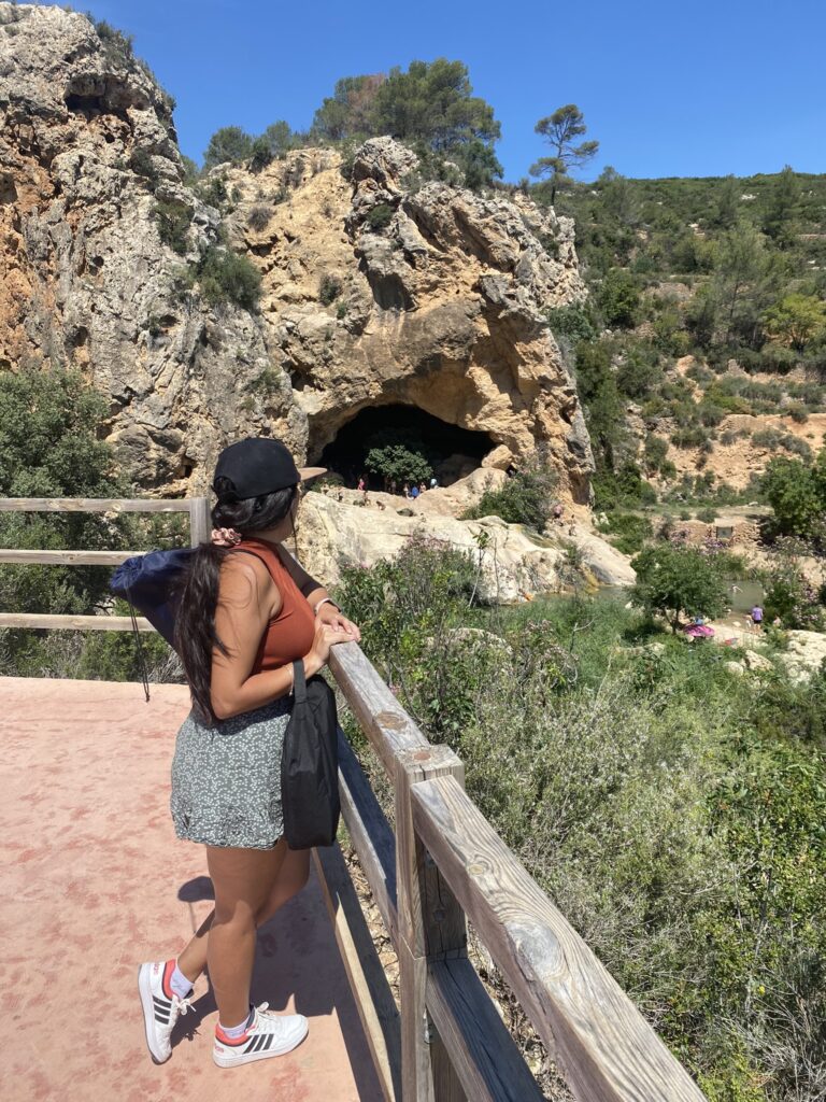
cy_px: 551
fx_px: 827
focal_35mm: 26
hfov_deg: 53.1
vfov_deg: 67.3
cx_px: 413
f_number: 1.8
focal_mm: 4.25
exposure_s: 1/2513
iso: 32
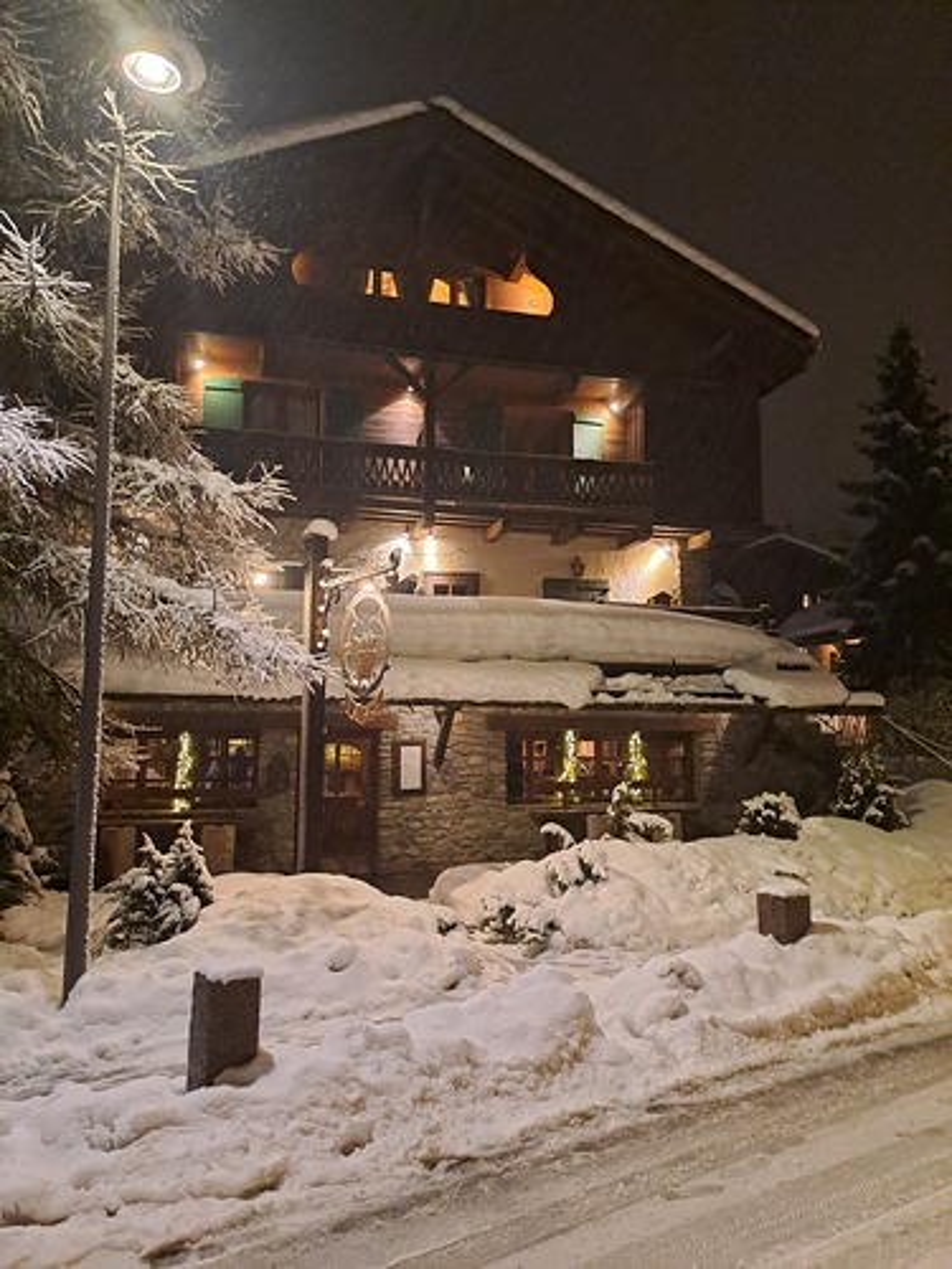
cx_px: 476
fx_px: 917
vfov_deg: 69.4
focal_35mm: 25
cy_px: 634
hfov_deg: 54.9
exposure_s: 1/25
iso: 400
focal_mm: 4.65
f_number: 1.8
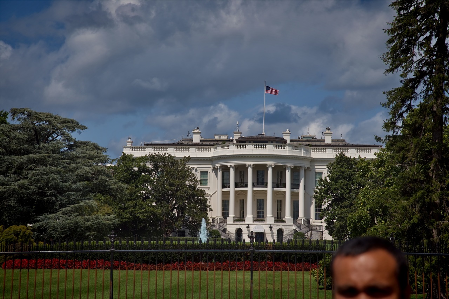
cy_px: 150
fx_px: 1497
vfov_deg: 11.4
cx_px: 224
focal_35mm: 120
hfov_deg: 17.1
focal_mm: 120
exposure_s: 1/400
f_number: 10
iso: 100
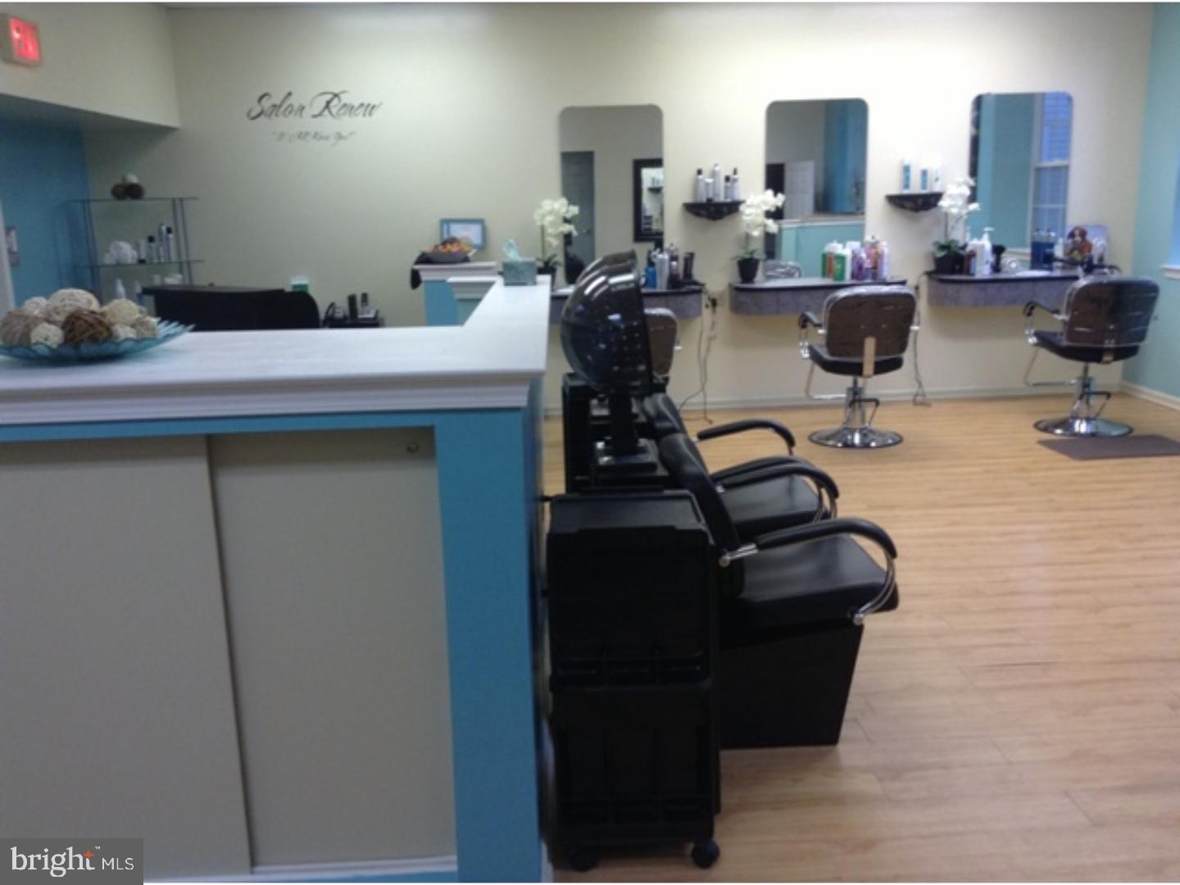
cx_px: 590
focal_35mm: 33
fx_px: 1125
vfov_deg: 42.9
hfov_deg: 55.4
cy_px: 442
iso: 80
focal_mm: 3.3
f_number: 2.4
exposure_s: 1/24
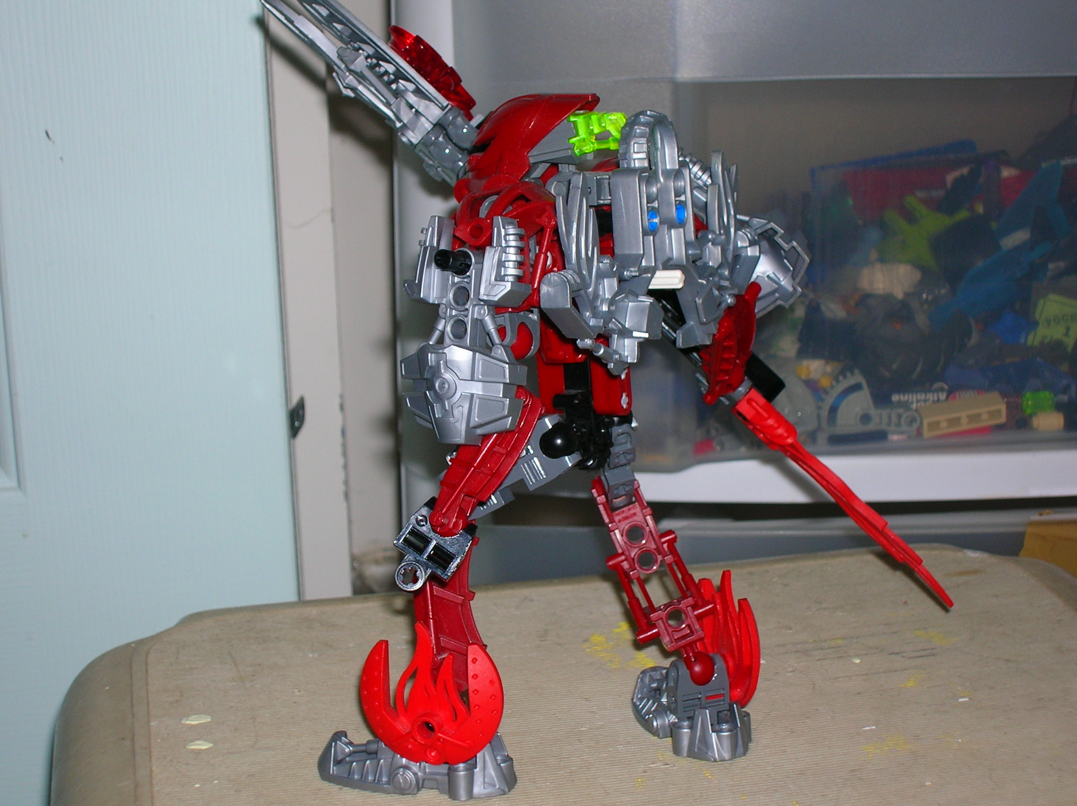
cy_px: 403
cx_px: 538
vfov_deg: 19.9
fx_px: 2300
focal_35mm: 74
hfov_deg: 26.4
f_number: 4
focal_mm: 12.3
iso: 50
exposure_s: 1/60.1
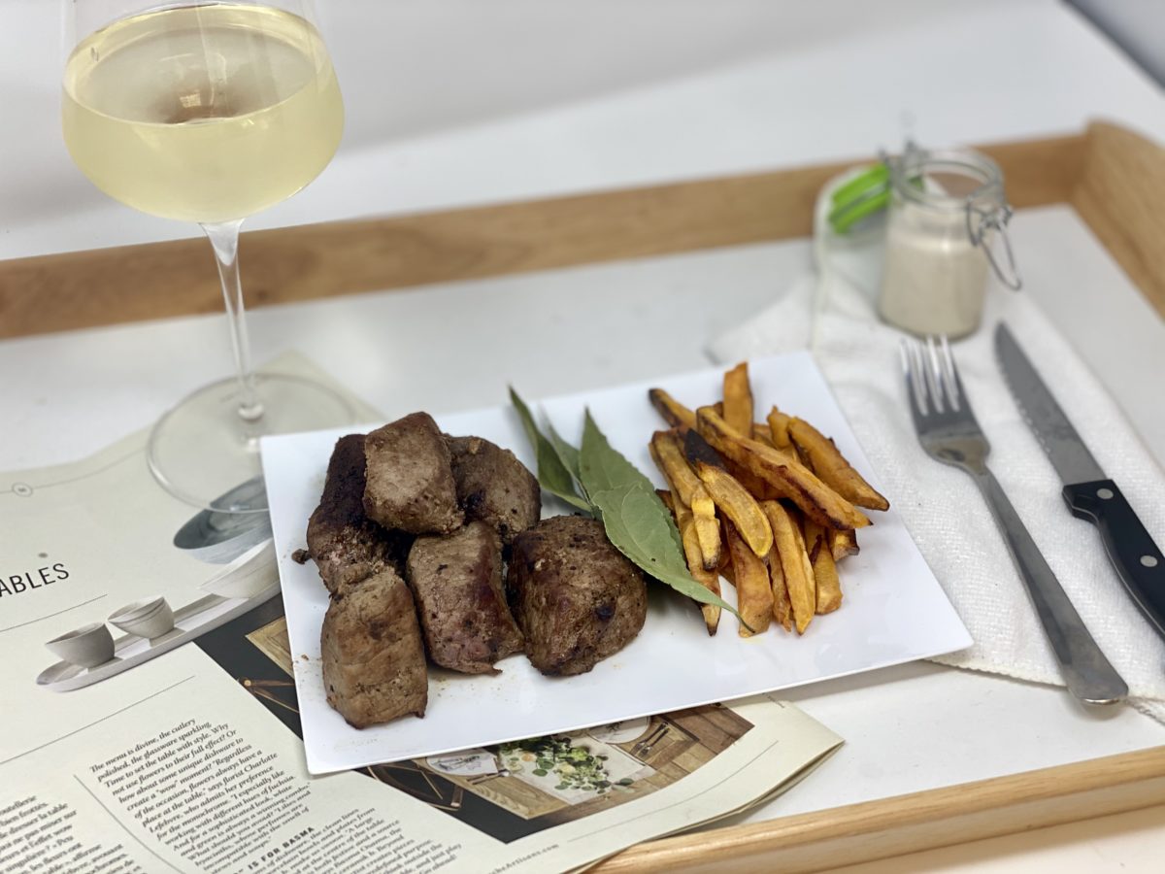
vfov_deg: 28.0
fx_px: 1750
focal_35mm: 52
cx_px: 582
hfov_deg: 36.8
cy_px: 437
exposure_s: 1/120
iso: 32
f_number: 2
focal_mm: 6
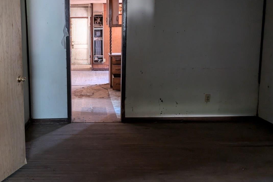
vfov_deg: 37.7
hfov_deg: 53.3
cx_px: 89
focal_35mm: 35
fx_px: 265
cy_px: 73
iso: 921
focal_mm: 6.9
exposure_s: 1/25.2
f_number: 1.68
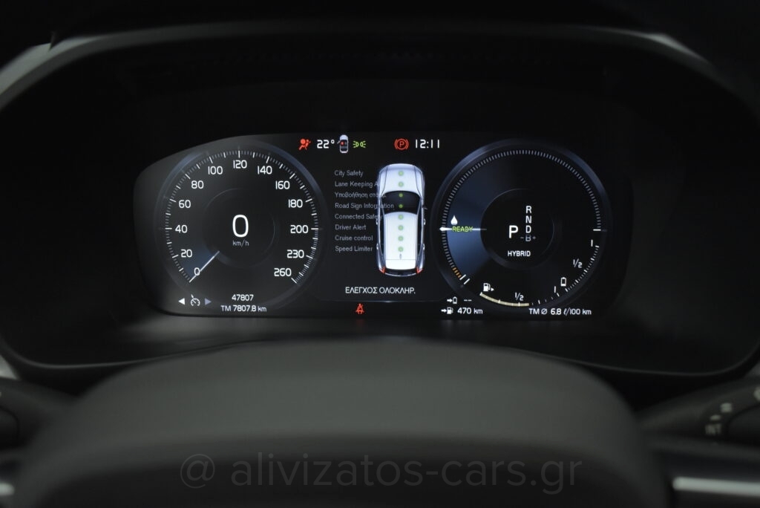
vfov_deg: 41.8
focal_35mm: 32
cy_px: 254
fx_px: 665
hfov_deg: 59.5
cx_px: 380
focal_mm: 21
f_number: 3.8
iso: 1600
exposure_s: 1/125
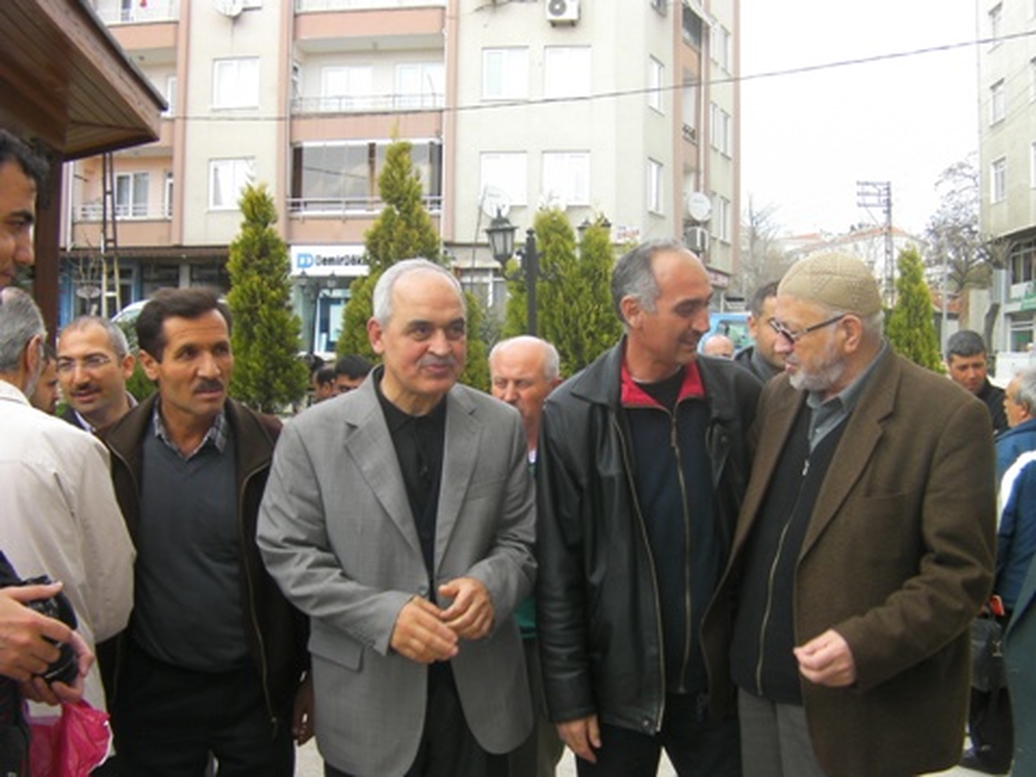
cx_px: 518
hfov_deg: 49.0
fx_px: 1137
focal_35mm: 38
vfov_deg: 37.7
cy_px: 388
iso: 50
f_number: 3.5
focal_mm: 6.8
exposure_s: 1/128
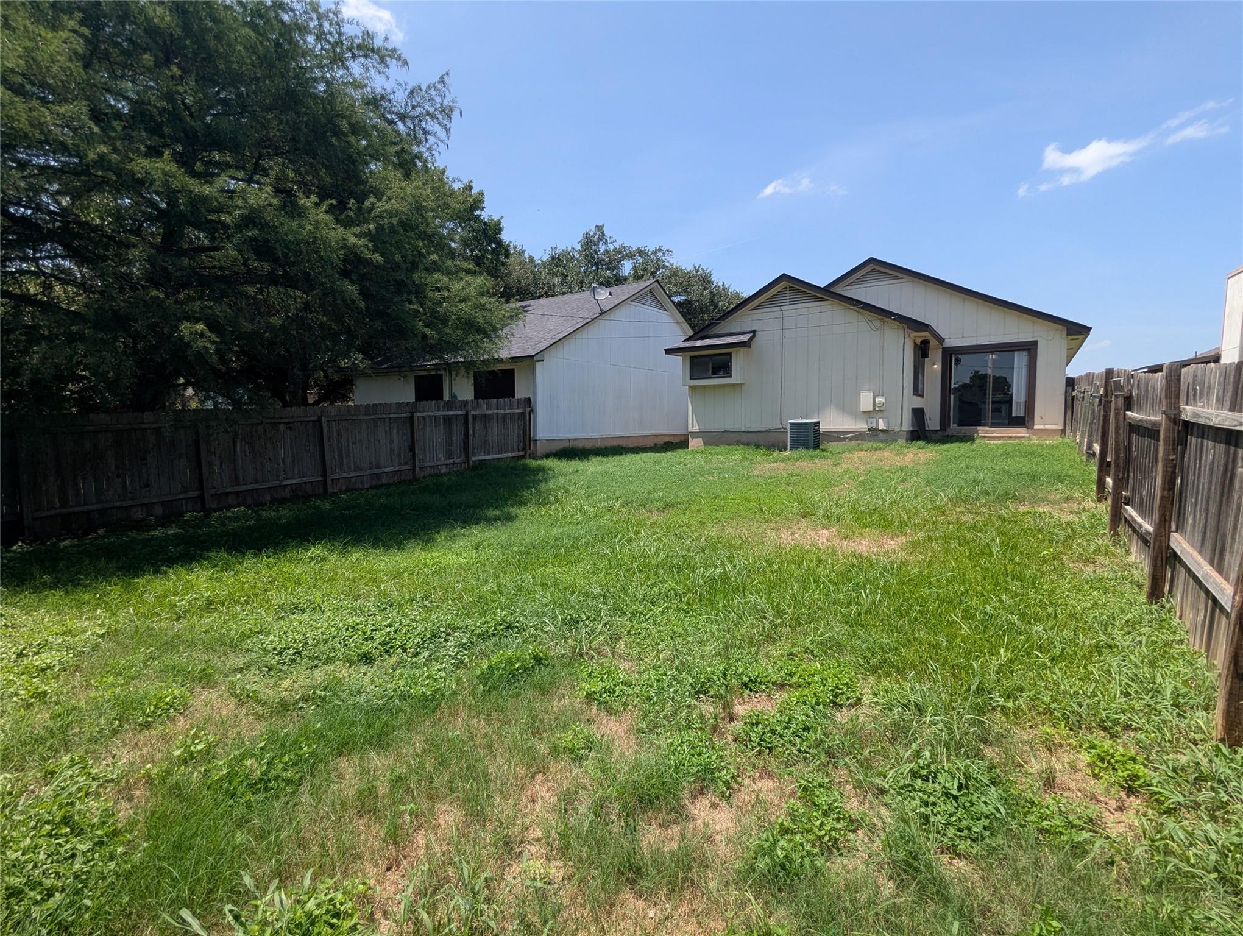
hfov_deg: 94.4
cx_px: 622
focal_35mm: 16
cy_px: 468
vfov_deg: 78.2
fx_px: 575
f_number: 2.2
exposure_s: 1/1081
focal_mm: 2.35
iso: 48
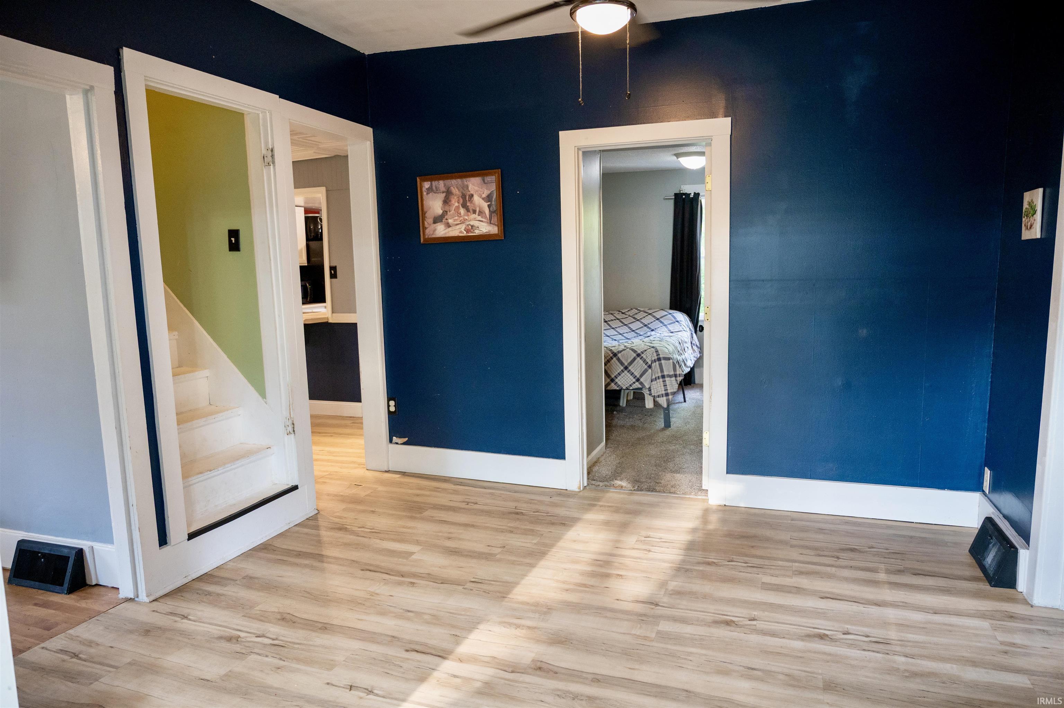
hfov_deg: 73.8
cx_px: 532
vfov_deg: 53.1
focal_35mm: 24
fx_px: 709
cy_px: 354
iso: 2000
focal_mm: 24
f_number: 4
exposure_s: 1/80
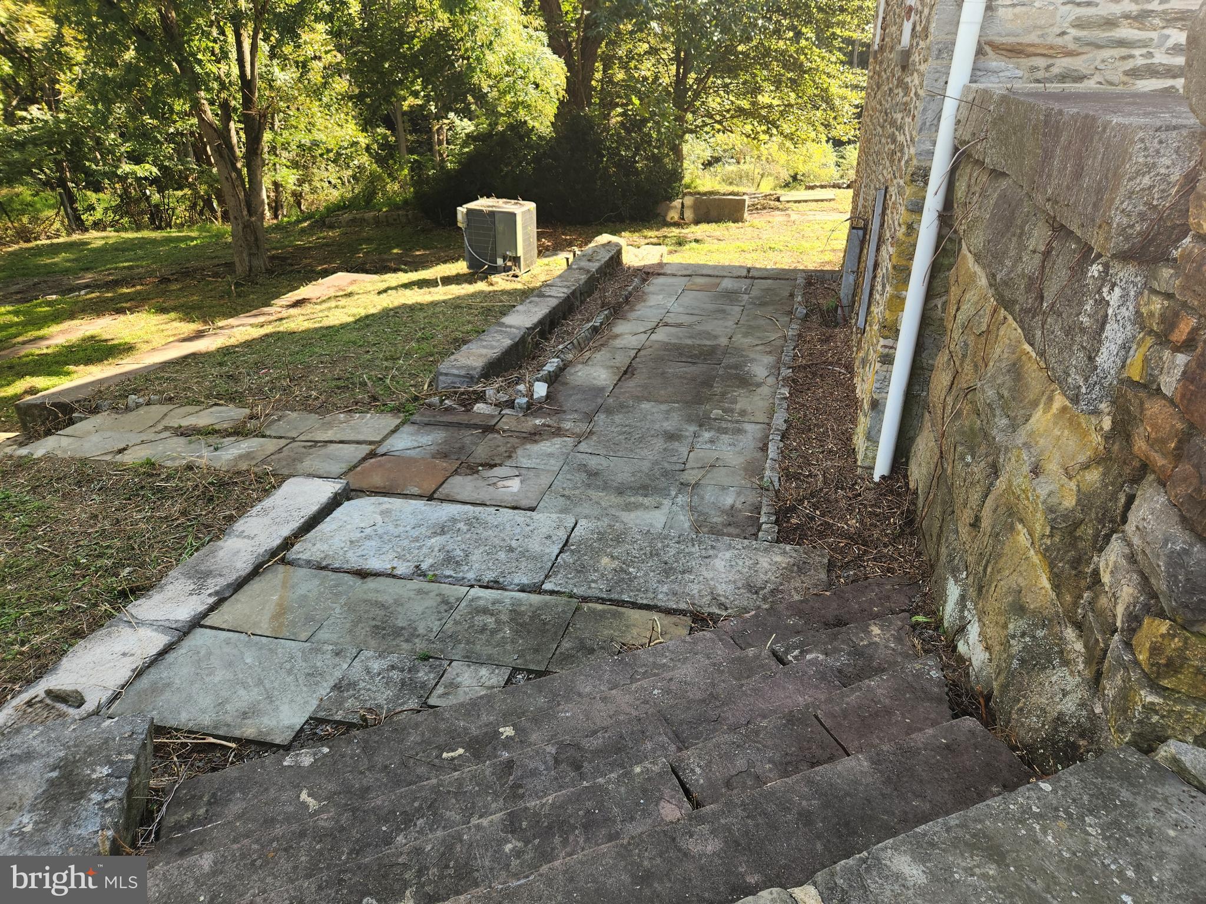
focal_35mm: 23
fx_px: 801
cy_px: 452
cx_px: 603
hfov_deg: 73.9
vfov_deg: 58.9
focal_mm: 5.4
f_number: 1.8
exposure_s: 1/180
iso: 25
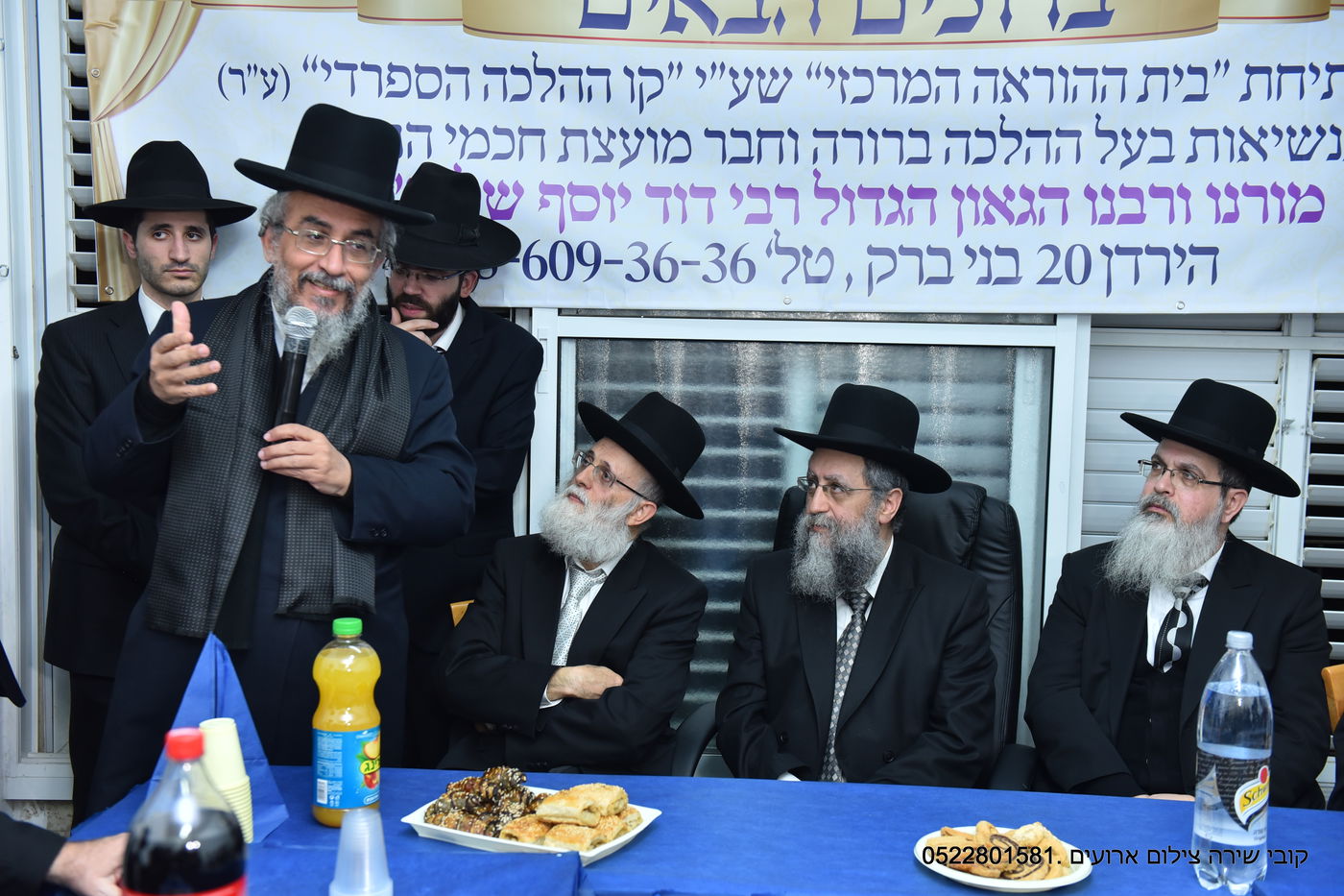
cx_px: 672
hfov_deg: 46.4
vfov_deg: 31.9
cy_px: 448
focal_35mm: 42
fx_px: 1568
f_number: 3.5
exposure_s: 1/125
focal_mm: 42
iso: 800
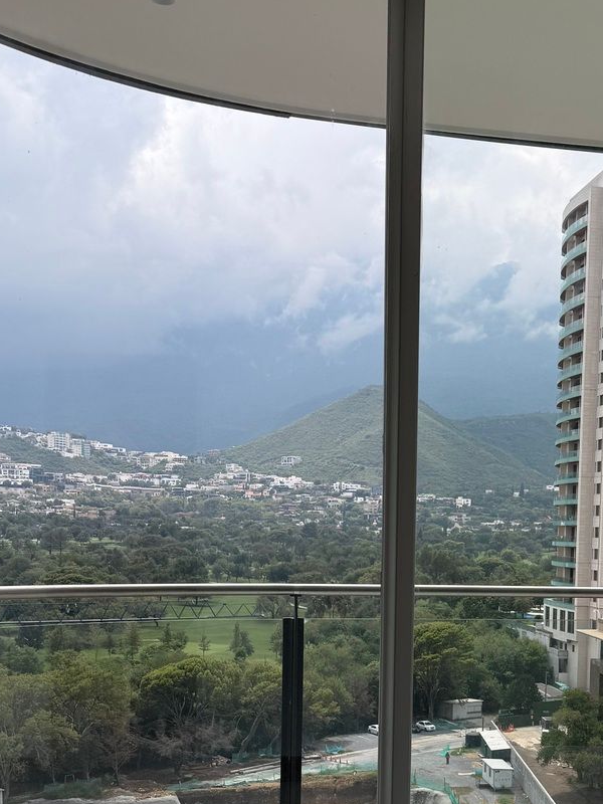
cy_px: 622
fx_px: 1115
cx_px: 474
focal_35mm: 48
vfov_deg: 38.4
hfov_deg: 29.6
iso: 80
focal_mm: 6.76
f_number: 1.78
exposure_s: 1/3021
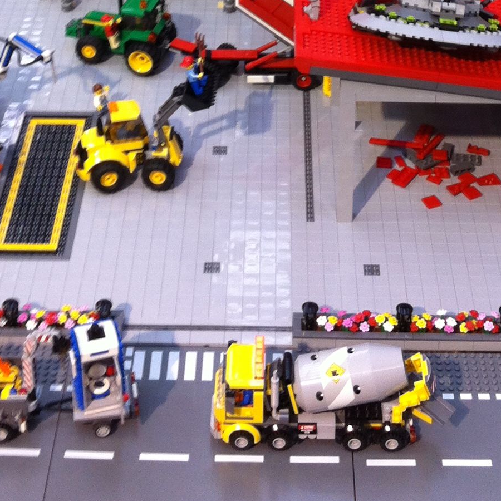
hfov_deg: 19.5
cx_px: 270
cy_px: -155
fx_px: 1457
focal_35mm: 89
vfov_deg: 18.2
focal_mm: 3.85
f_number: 2.8
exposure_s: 1/20
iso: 80
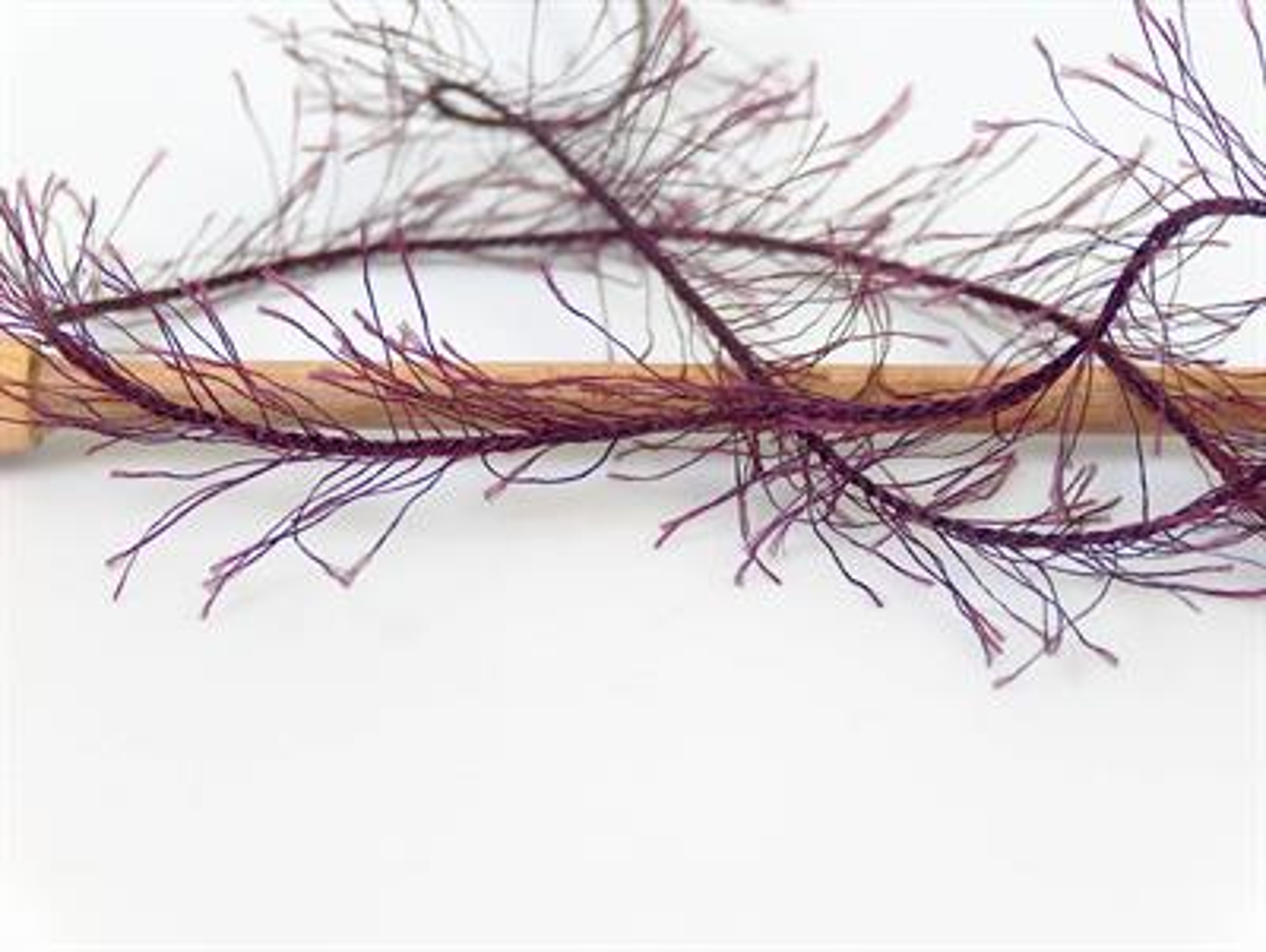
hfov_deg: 23.3
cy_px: 476
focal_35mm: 84
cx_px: 633
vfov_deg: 17.6
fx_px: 3076
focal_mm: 17.25
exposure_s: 1/26.8
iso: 200
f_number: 2.9
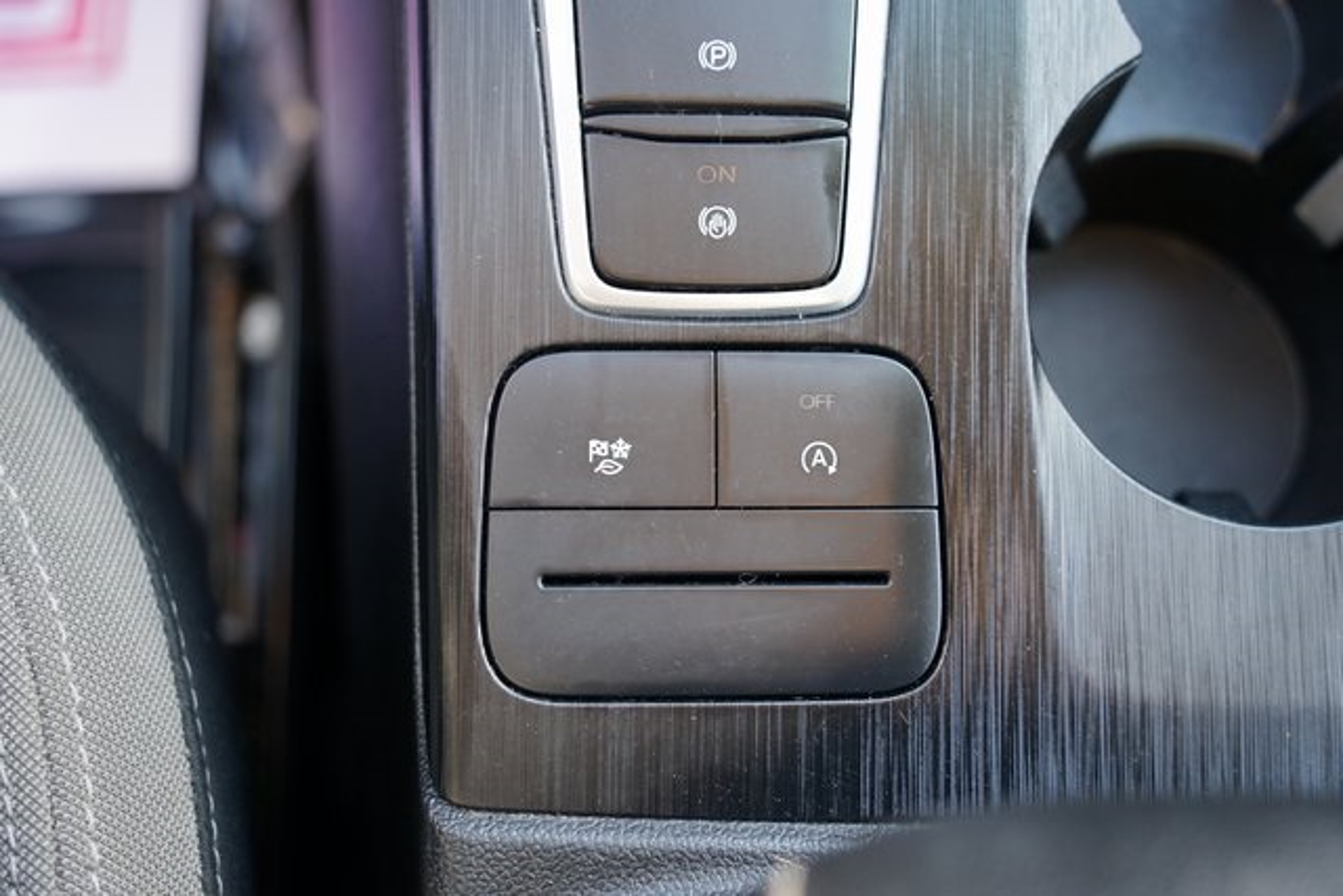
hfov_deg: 42.7
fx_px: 1716
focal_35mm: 46
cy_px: 448
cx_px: 672
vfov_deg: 29.3
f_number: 4
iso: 500
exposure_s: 1/60
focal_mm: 46
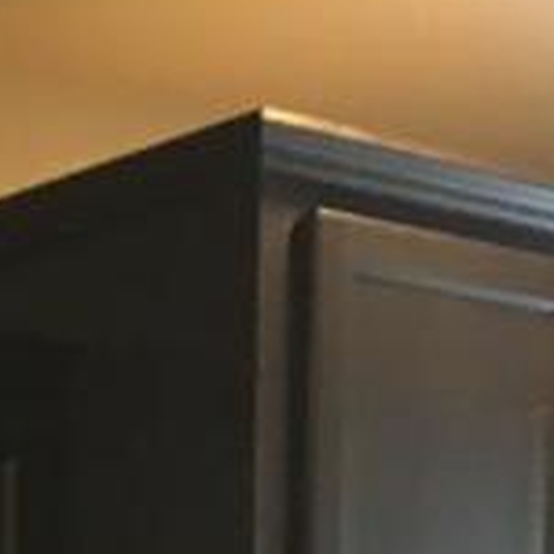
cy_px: 1578
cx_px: -363
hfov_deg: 9.2
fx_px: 3314
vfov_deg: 8.3
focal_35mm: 183
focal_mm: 4.15
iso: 200
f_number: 2.2
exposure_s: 1/17
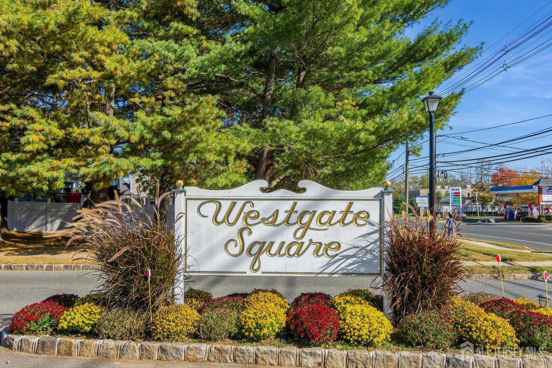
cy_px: 184
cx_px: 276
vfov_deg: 45.7
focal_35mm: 28
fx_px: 437
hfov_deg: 64.6
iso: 100
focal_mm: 19
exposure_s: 1/250
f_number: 8
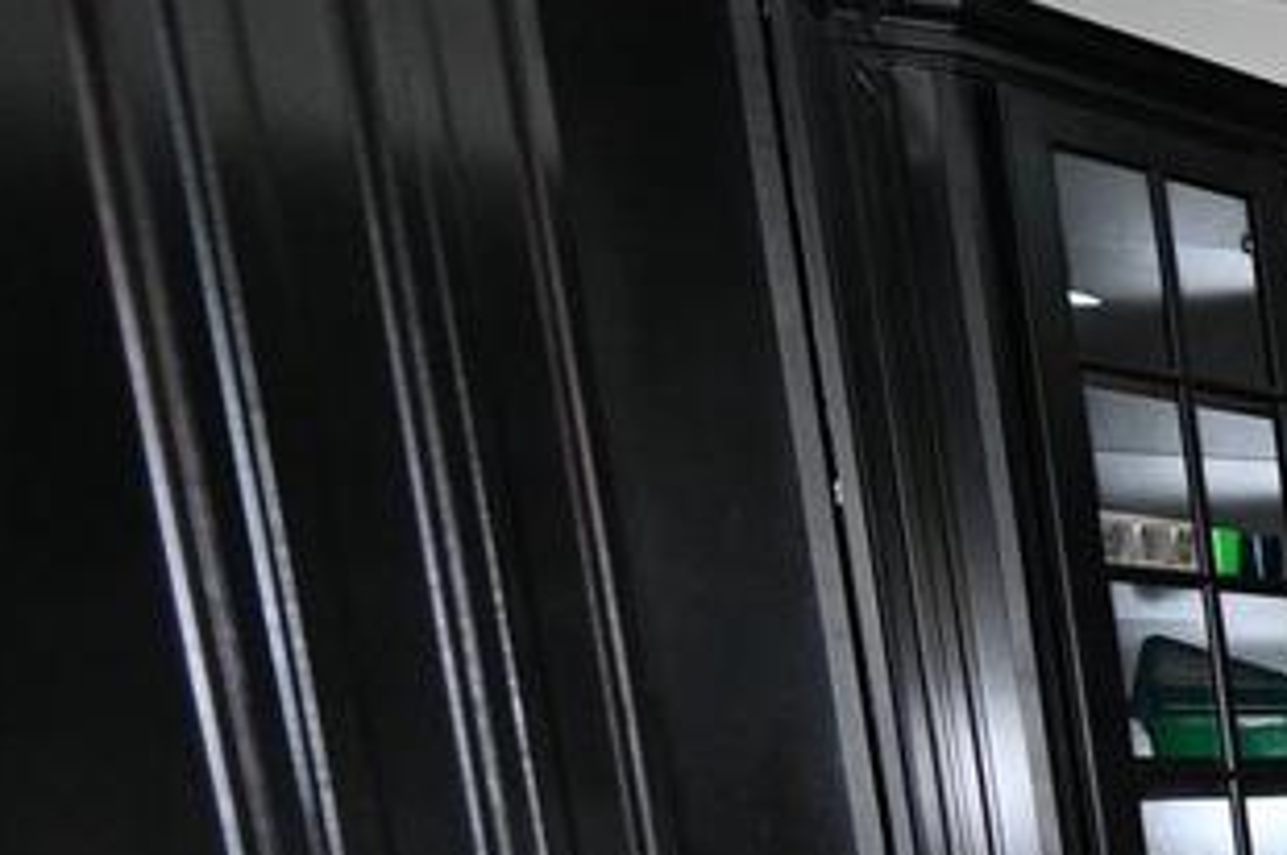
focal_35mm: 65
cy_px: 1146
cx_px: 2973
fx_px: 2321
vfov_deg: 19.1
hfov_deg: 16.0
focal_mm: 14
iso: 640
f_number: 4
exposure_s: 1/125
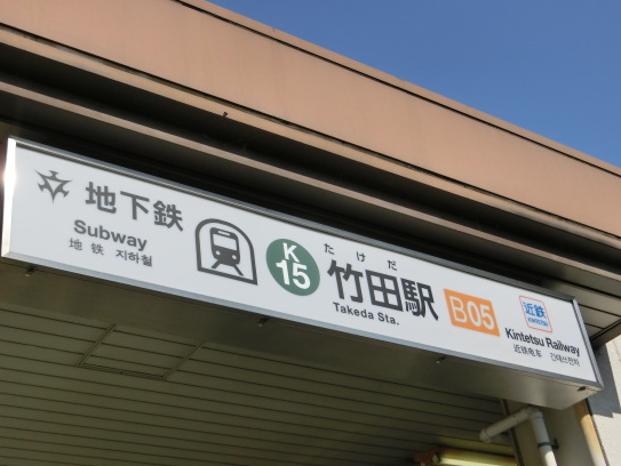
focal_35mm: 53
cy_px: 232
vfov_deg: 27.6
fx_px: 951
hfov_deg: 36.1
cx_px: 290
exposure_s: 1/250
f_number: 8.8
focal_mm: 8
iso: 80
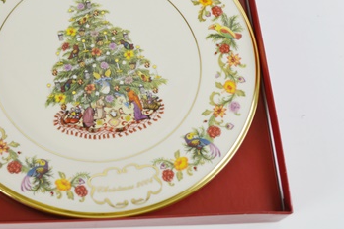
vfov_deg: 21.8
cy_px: 70
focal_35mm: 62
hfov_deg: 31.7
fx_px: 592
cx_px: 81
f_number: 5.6
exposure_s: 1/125
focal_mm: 24
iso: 250
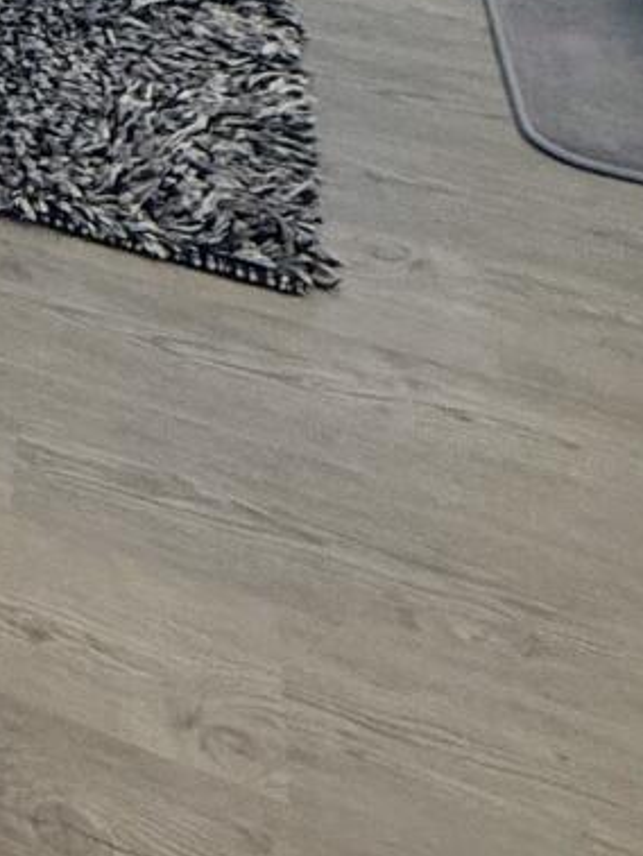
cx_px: -824
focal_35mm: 74
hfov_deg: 14.5
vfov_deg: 20.1
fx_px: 1831
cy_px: -630
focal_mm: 2.22
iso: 125
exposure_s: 1/120
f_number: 2.2
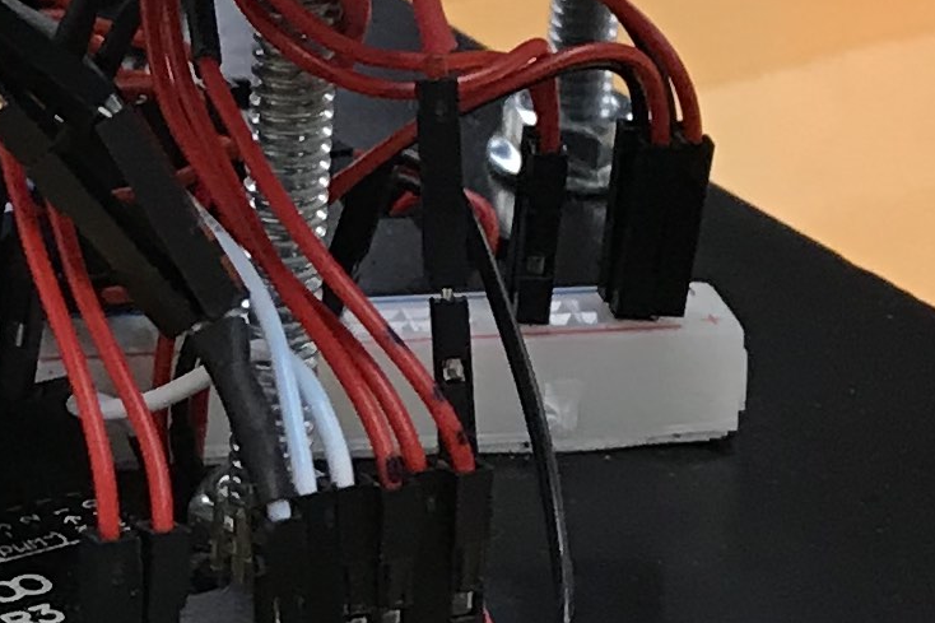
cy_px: 359
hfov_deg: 12.6
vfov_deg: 8.6
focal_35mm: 160
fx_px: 4154
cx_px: -126
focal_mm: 3.99
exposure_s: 1/24
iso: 40
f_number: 1.8
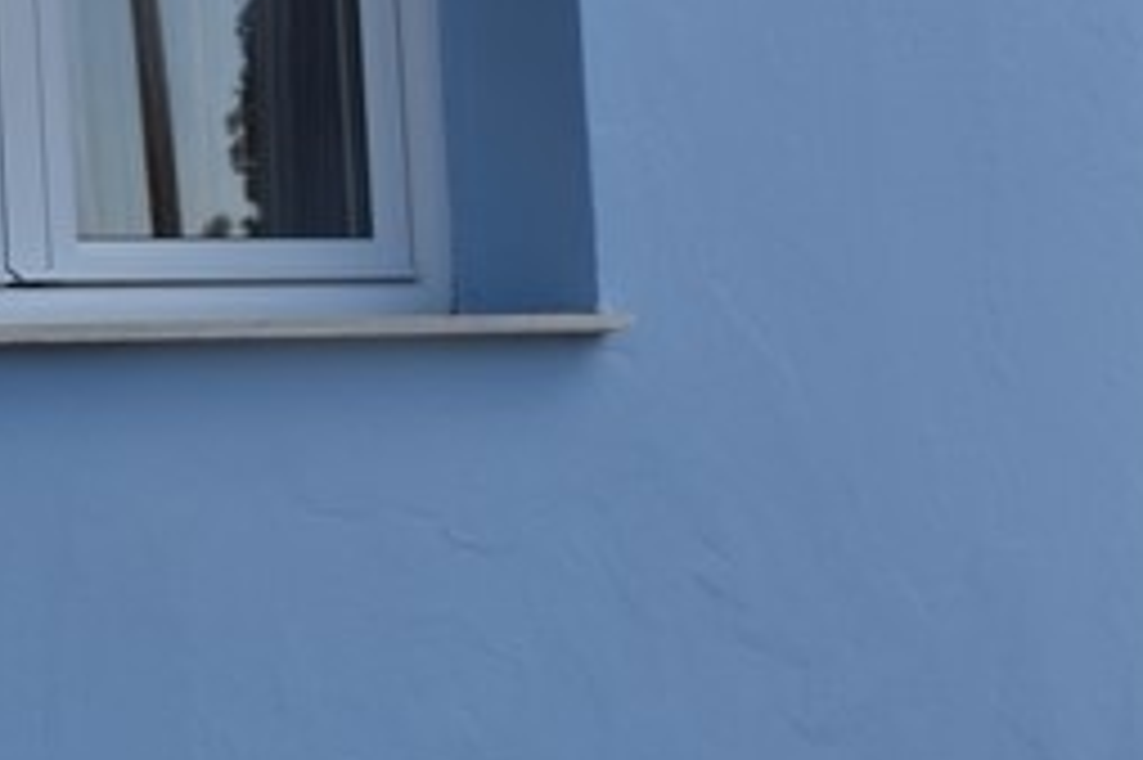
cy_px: 304
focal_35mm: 109
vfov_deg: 12.5
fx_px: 3458
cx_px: 54
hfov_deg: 18.4
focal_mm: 18
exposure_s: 1/250
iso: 125
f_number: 8
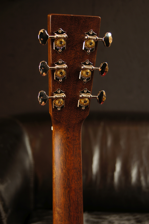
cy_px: 112
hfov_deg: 25.7
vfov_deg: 37.9
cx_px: 74
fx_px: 326
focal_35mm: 52
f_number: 5
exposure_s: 1/5
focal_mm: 35
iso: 100
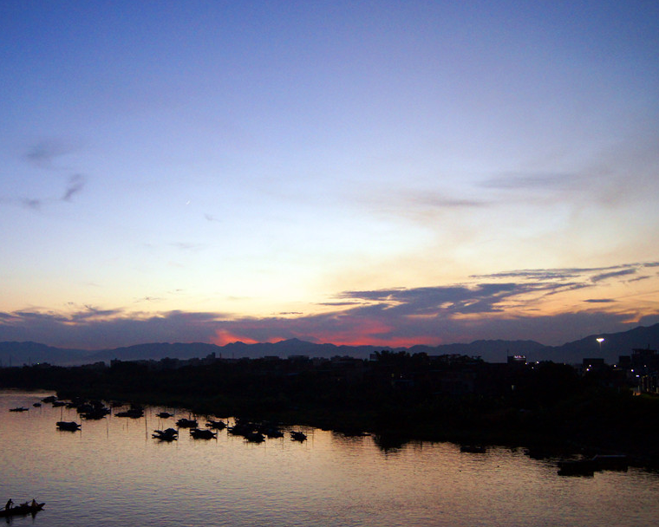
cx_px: 265
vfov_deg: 40.1
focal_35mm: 37
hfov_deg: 48.8
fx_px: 722
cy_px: 278
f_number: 4
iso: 800
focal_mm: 20
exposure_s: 1/160
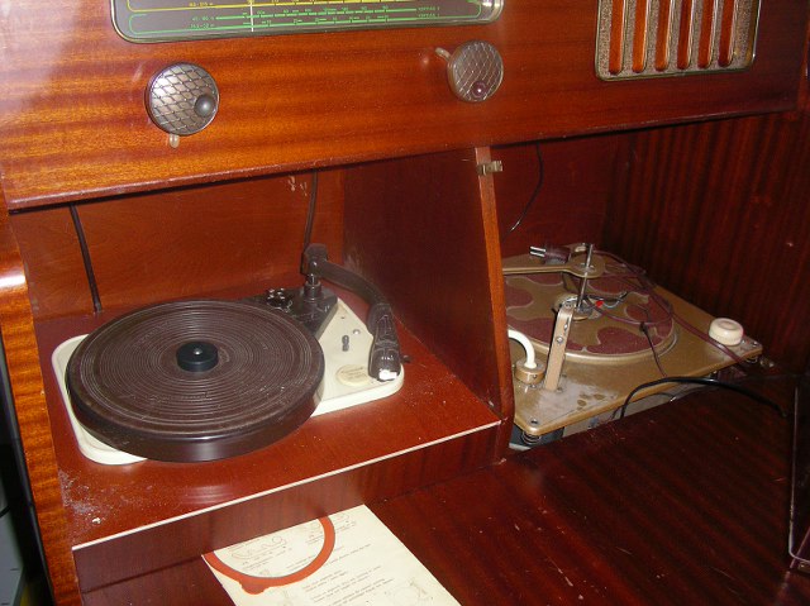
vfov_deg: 38.6
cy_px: 303
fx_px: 865
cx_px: 405
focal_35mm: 37
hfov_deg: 50.2
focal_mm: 5.7
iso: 100
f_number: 2.8
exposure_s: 1/60
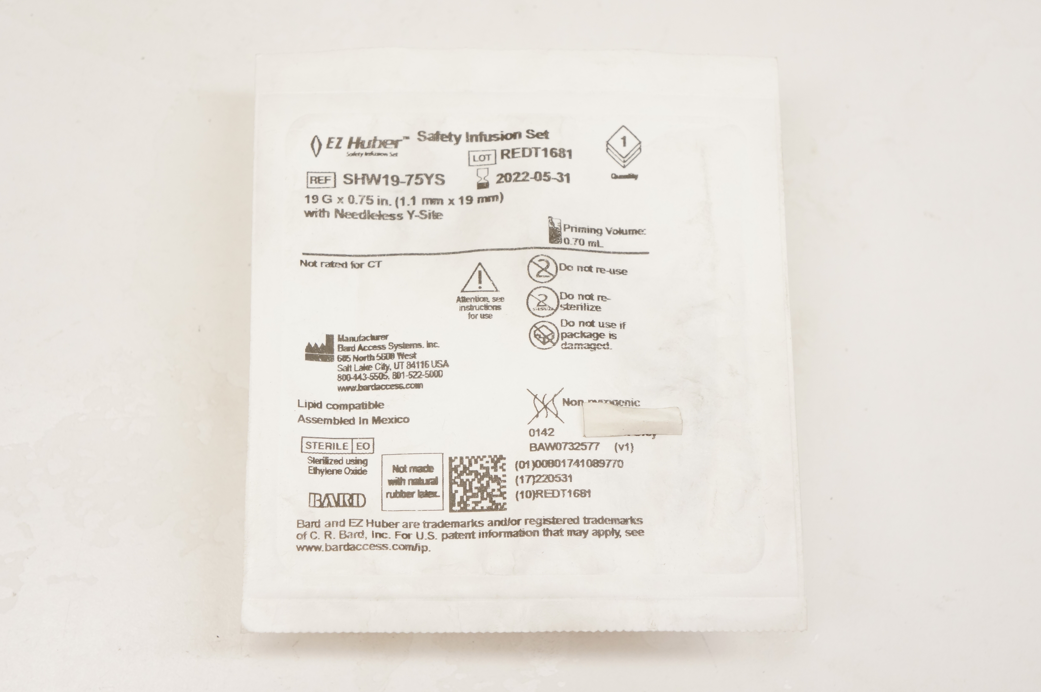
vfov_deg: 20.6
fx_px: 1906
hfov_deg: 30.5
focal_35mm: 66
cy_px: 346
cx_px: 520
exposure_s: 1/125
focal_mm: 44
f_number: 7.1
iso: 800
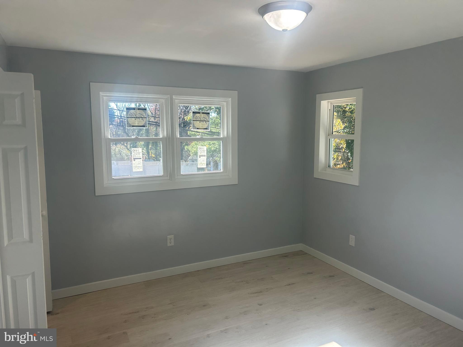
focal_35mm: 26
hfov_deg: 67.3
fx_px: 348
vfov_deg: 53.1
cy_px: 174
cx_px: 232
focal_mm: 5.7
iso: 40
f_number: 1.5
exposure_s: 1/238
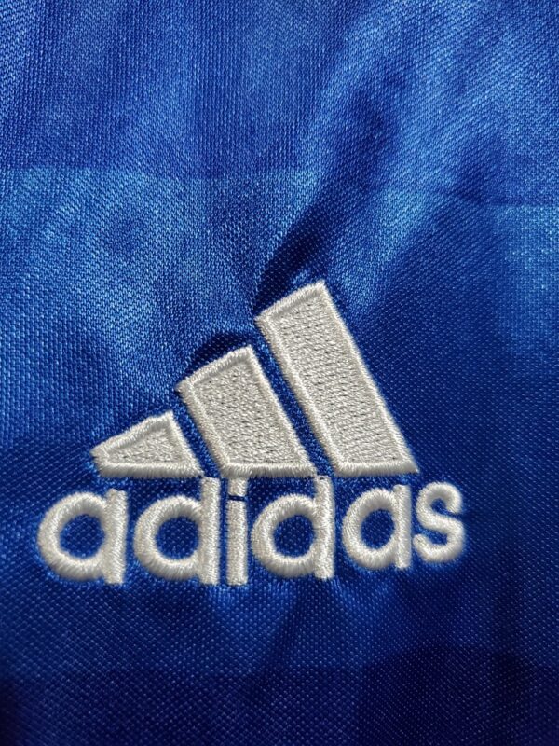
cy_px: 373
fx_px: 560
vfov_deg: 67.3
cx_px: 280
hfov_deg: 53.1
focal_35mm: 26
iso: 400
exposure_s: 1/50
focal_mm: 4.3
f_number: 1.5
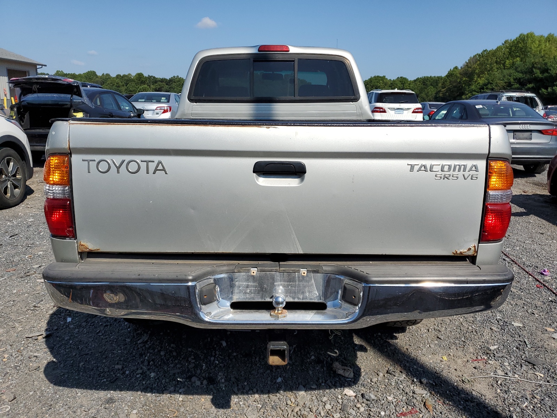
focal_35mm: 26
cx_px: 278
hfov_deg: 67.3
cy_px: 209
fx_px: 418
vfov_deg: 53.1
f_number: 1.5
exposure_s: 1/5000
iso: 50
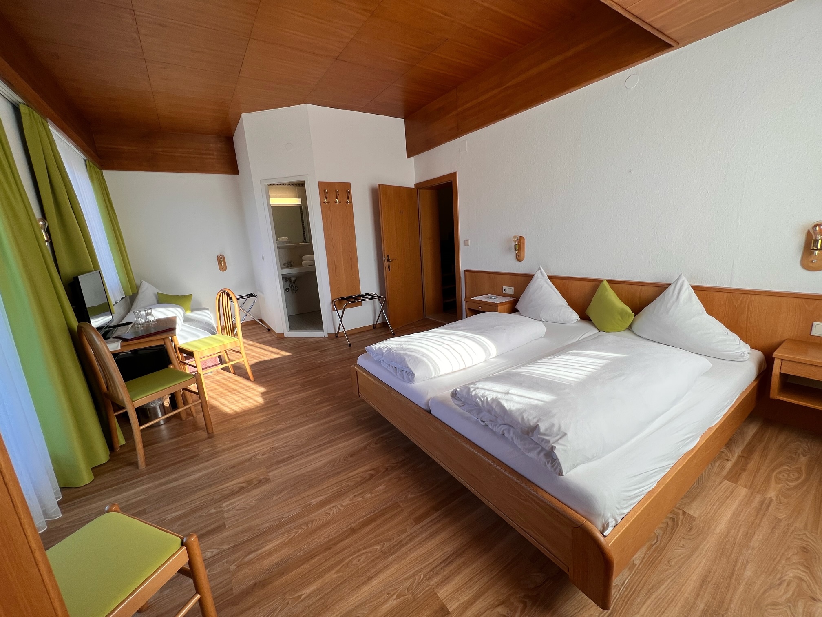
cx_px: 411
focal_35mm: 13
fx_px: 309
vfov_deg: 89.9
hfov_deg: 106.2
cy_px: 308
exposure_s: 1/104
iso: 32
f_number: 1.8
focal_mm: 1.57
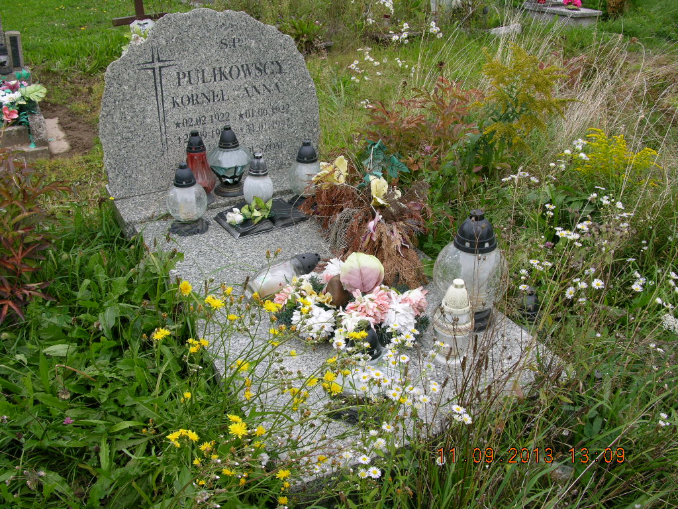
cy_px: 254
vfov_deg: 40.7
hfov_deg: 52.6
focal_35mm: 35
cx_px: 339
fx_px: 686
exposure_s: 1/142
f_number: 5
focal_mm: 8.9
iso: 50
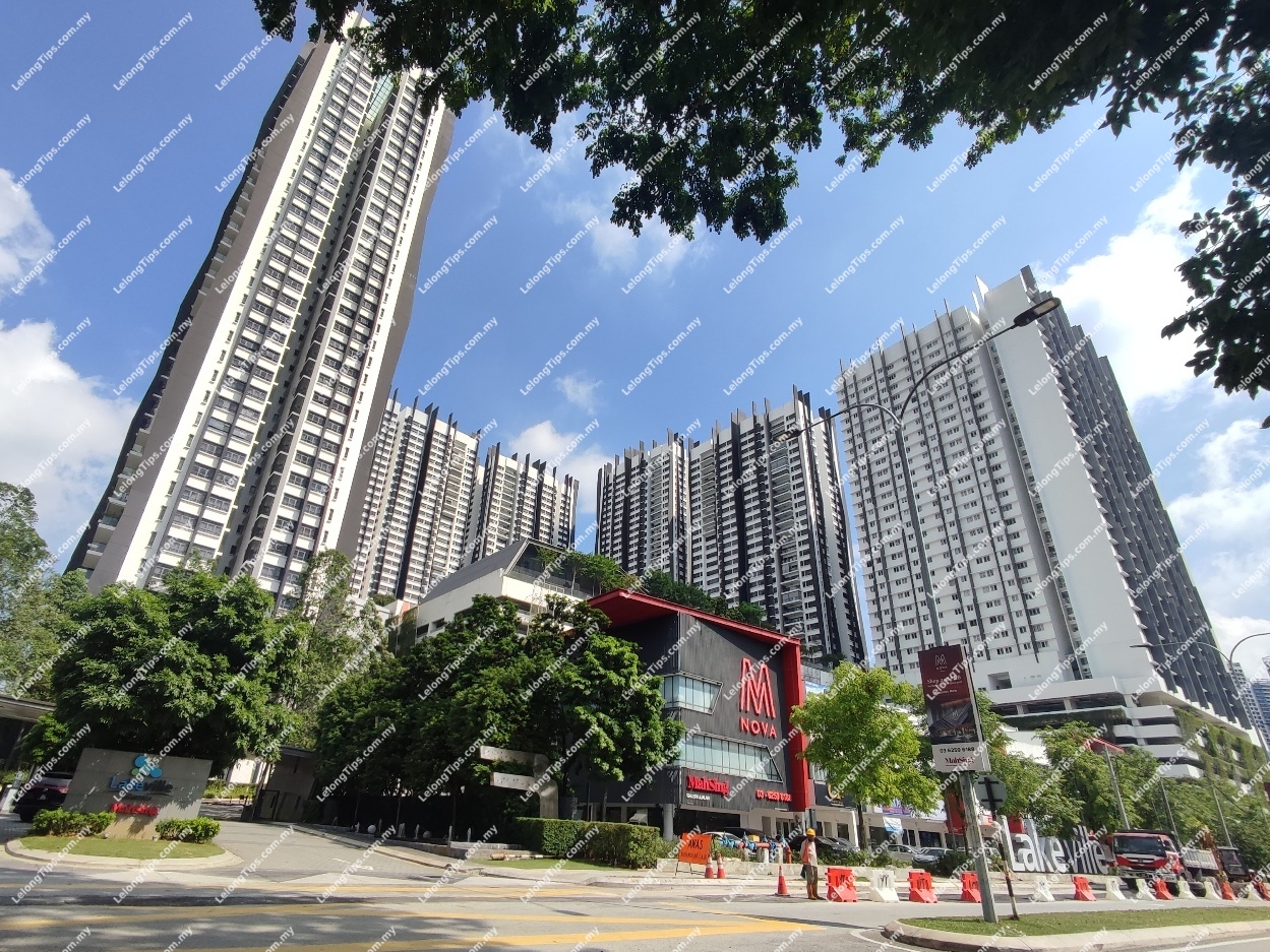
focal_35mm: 16
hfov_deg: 94.5
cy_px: 476
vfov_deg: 78.1
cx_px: 635
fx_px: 587
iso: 50
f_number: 2.2
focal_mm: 1.65
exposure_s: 1/1401
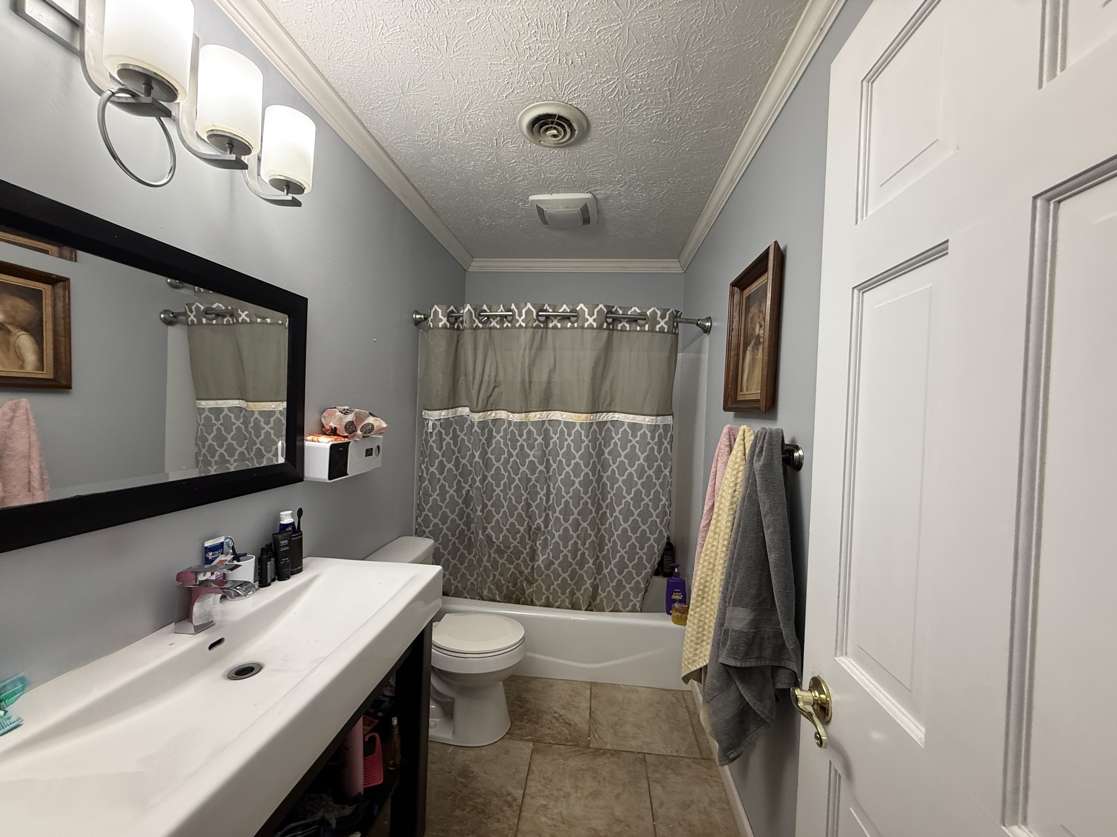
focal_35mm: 14
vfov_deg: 85.7
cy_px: 418
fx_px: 452
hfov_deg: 102.1
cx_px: 558
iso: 250
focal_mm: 2.22
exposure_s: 1/60
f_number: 2.2
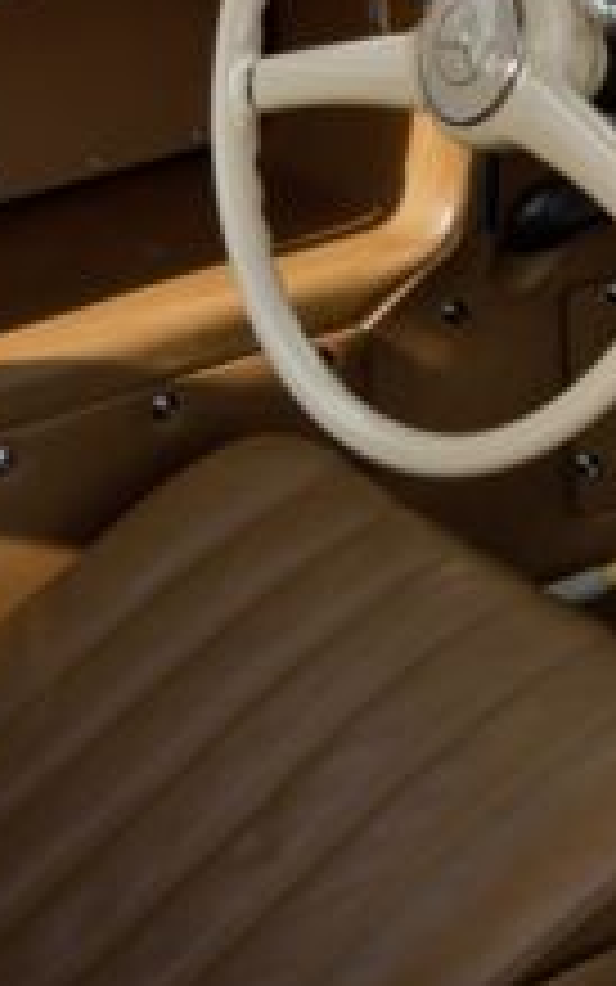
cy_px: 182
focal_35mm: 121
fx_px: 3248
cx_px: 904
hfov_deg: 10.5
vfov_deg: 17.1
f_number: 16
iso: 100
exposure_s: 1/15
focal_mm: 44
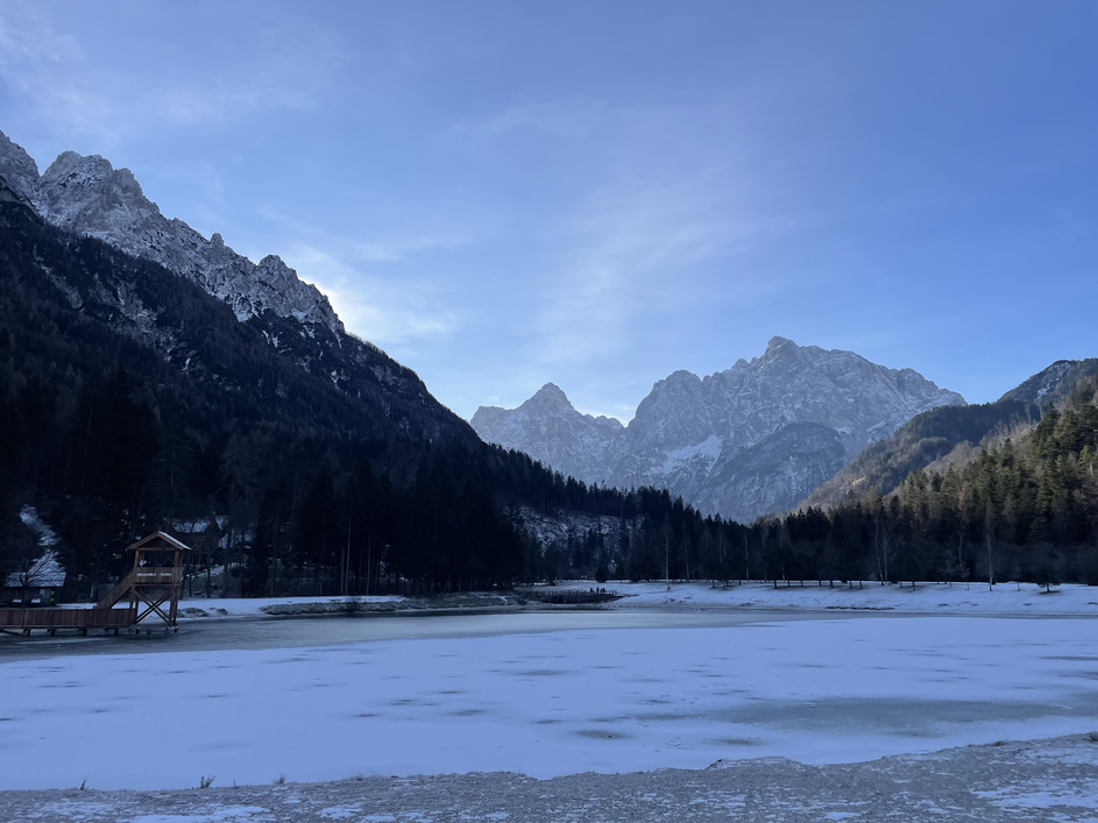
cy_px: 412
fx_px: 825
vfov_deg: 53.1
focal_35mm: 26
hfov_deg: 67.3
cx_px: 549
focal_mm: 4.2
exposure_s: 1/3205
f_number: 1.6
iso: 32
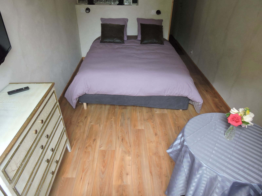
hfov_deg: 71.6
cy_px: 98
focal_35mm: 24
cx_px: 131
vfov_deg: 56.8
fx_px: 182
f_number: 3.3
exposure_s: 1/30
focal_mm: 4.3
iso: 220
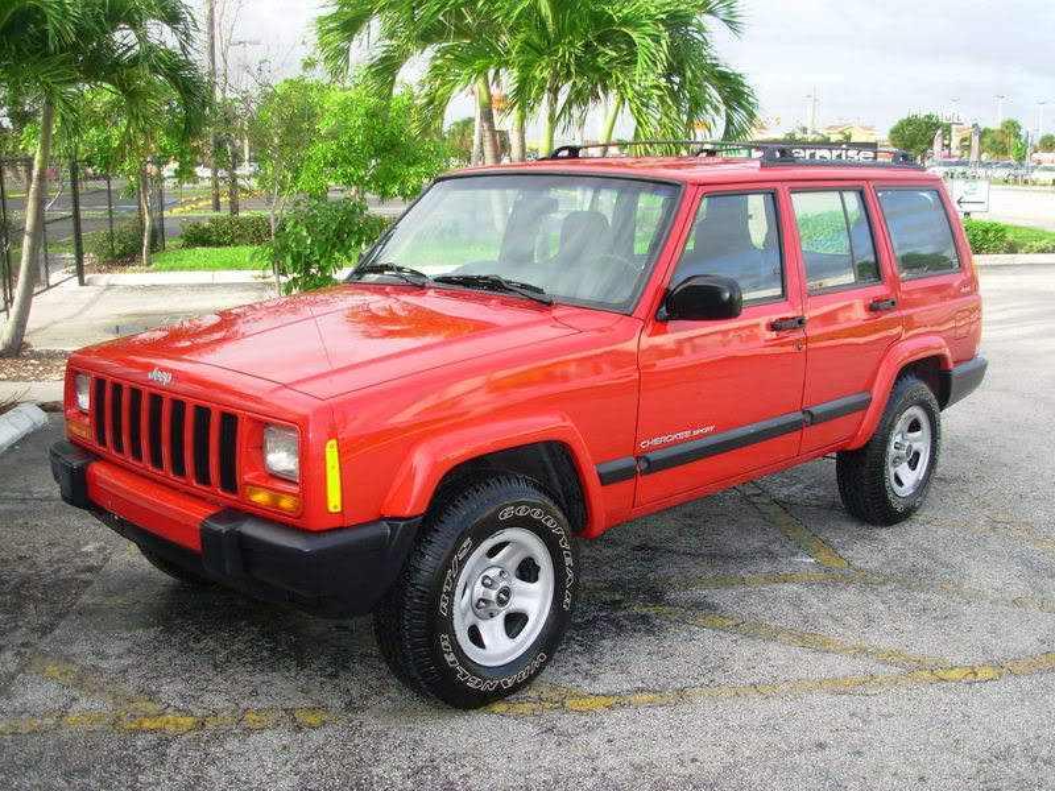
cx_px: 528
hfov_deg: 49.0
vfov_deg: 37.7
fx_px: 1158
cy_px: 396
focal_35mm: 38
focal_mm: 6.3
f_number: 2.9
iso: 50
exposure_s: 1/256
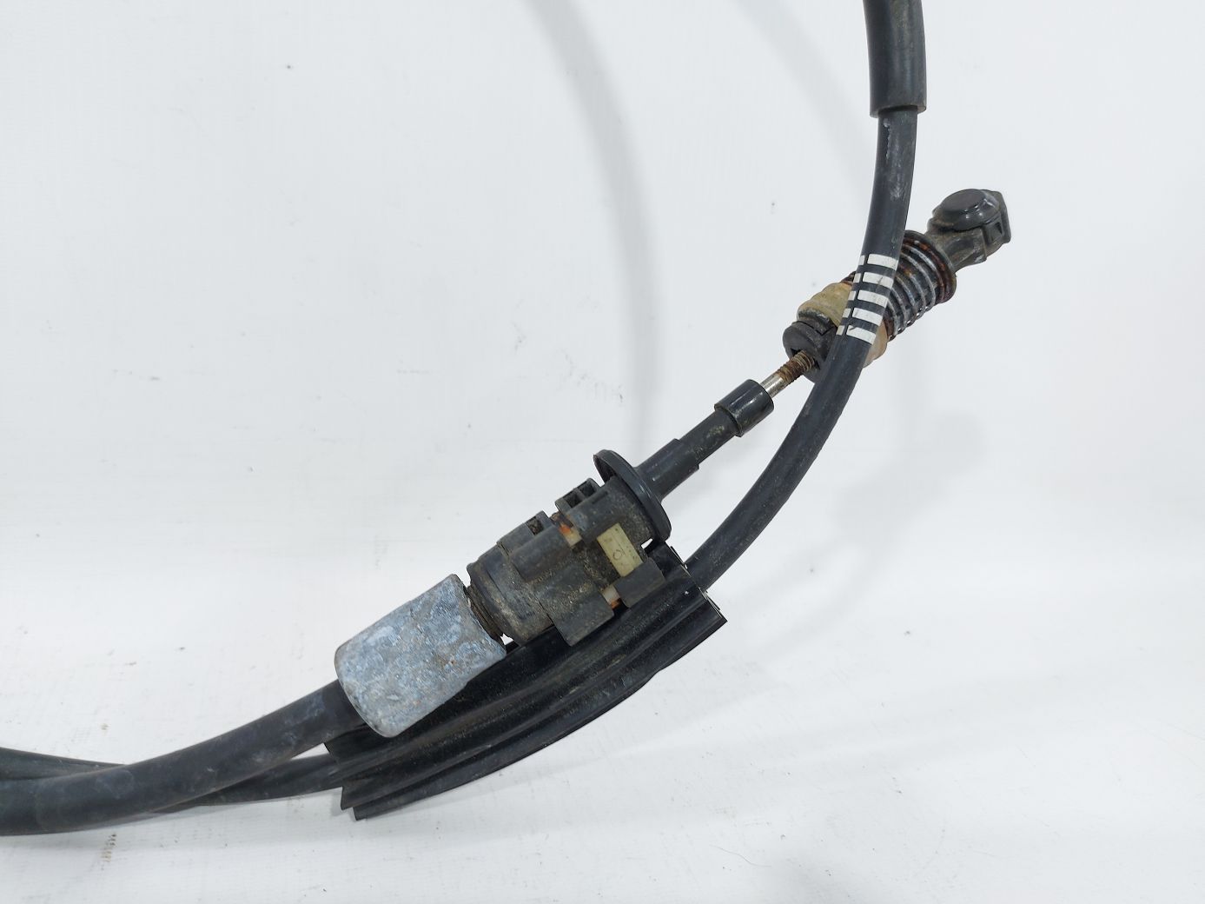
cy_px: 452
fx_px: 835
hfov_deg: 71.6
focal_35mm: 24
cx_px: 602
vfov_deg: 56.8
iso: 64
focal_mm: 5.23
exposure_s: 1/50
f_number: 1.8
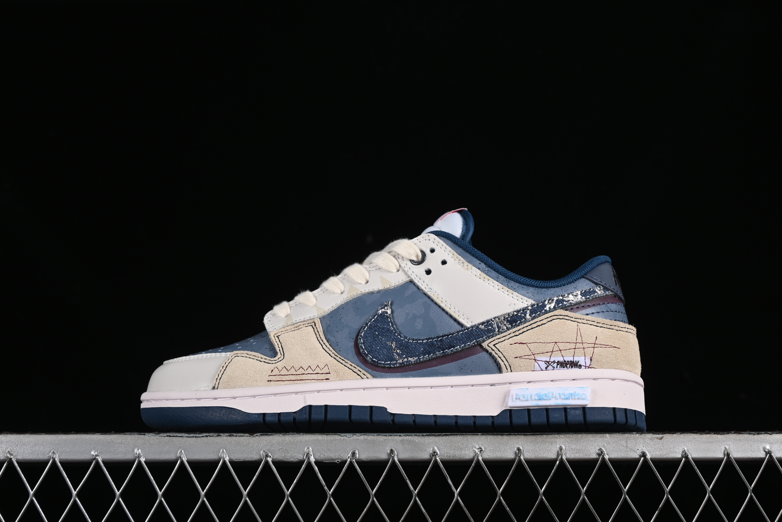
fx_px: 1564
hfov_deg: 28.1
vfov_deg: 18.9
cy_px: 261
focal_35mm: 72
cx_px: 391
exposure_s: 1/160
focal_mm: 48
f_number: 7.1
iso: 125
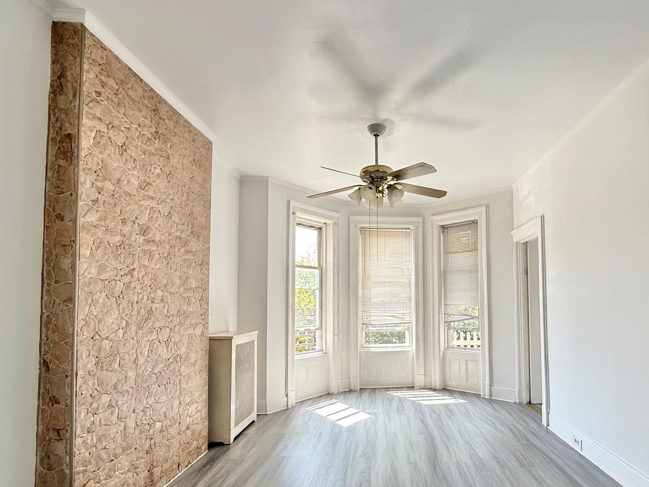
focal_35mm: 19
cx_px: 394
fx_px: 356
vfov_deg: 68.1
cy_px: 288
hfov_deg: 83.5
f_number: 2.2
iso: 100
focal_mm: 2.22
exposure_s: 1/99
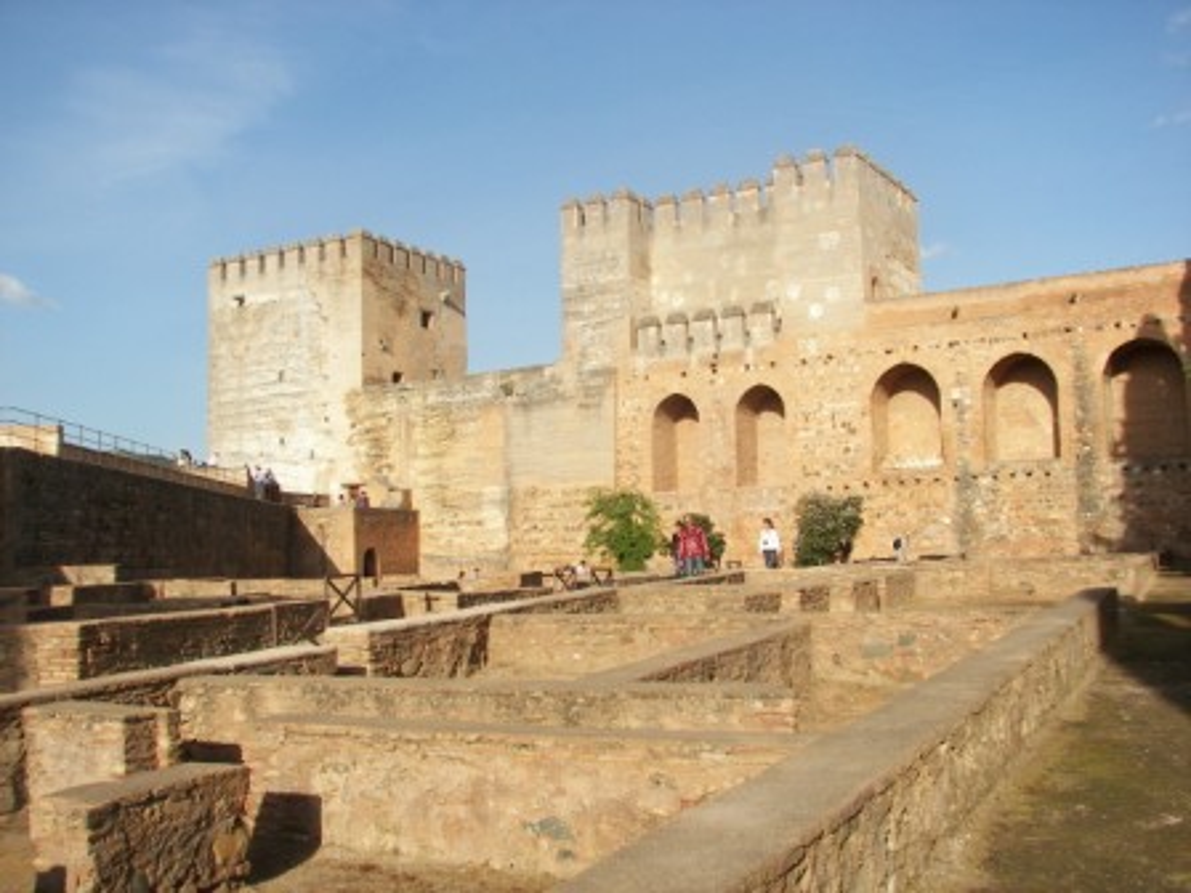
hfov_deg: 51.4
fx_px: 1239
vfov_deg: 39.7
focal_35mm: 36
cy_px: 446
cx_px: 596
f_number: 4
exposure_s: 1/500
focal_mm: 6
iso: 50
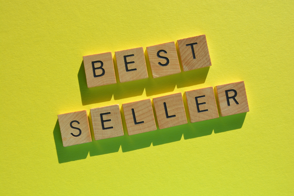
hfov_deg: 46.4
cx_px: 147
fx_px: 343
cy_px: 98
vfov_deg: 31.9
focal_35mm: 42
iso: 100
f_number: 8
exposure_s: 1/250
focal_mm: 28
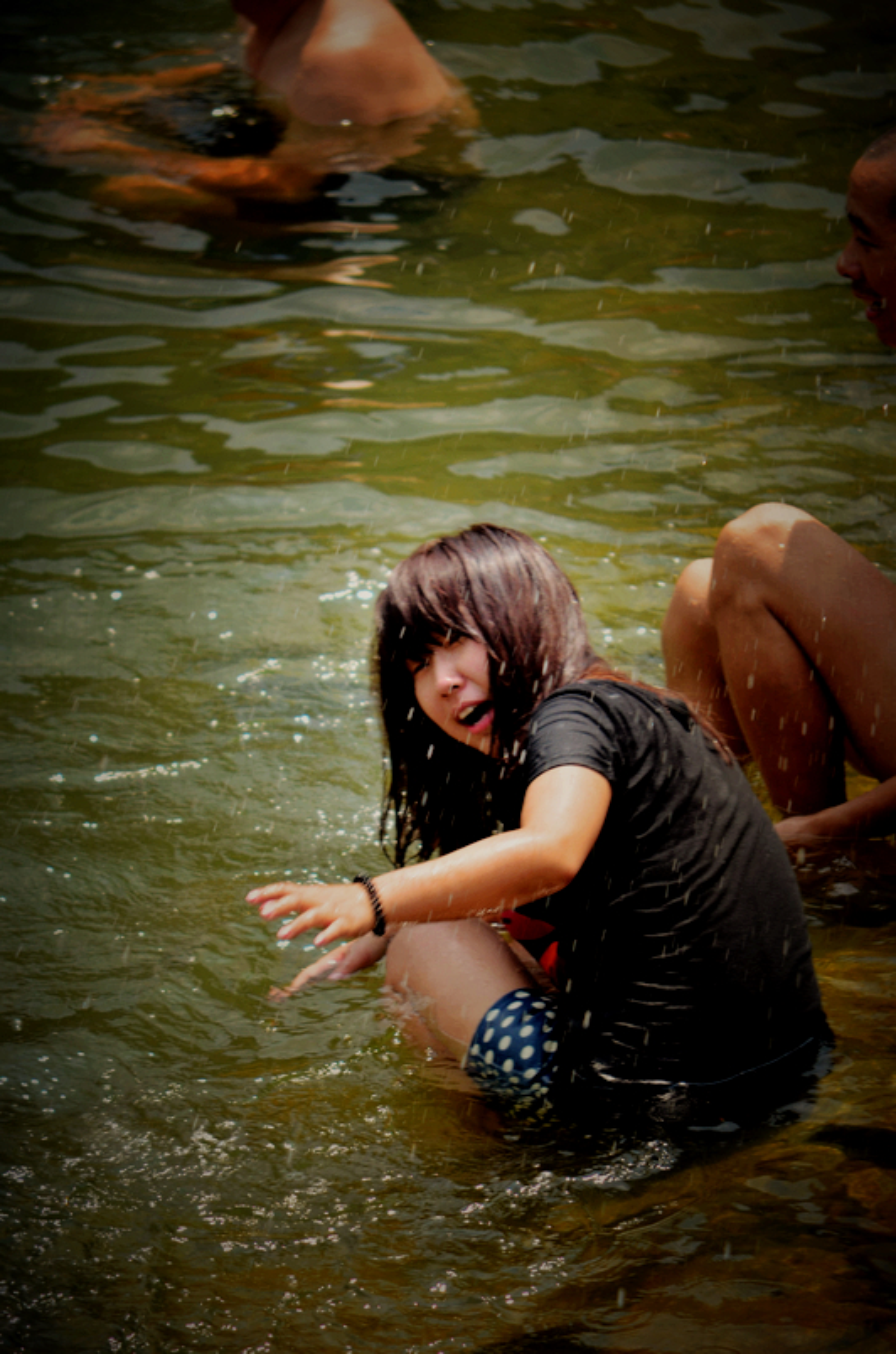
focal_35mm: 450
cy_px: 677
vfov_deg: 4.6
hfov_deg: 3.0
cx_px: 448
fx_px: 16886
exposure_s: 1/250
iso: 100
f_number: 5.6
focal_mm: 300
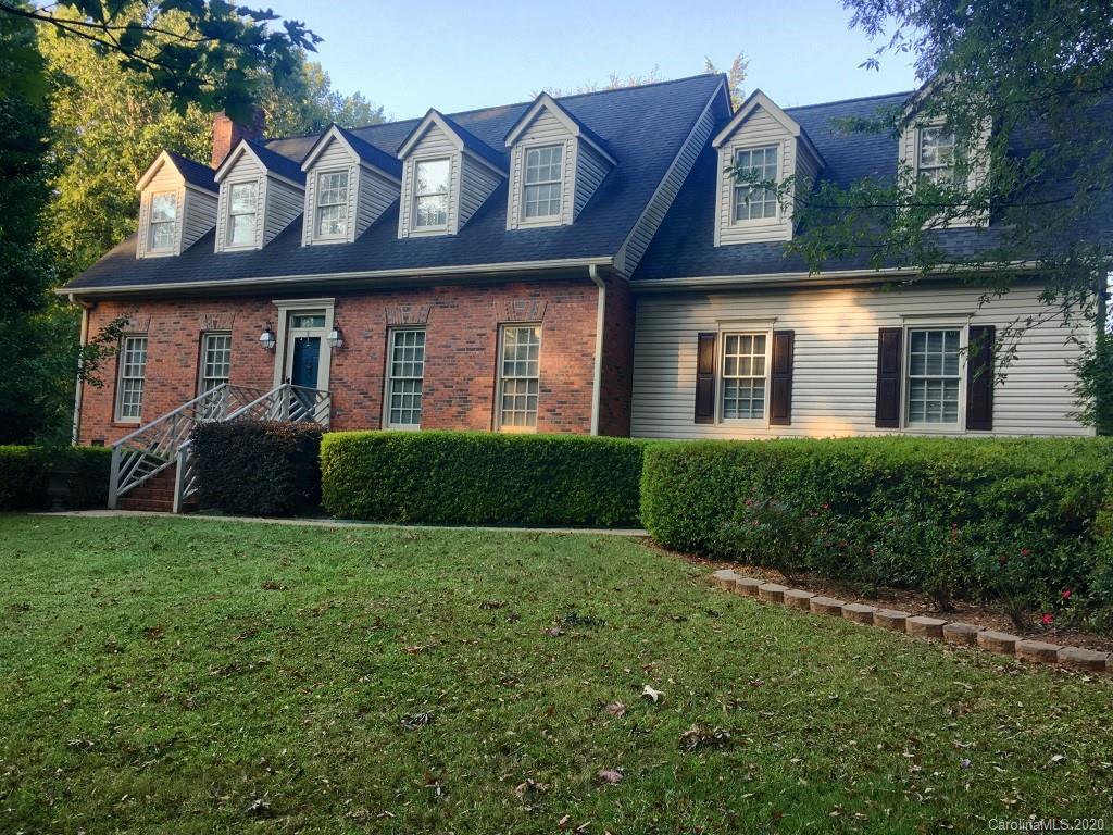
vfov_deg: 48.2
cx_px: 556
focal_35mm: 29
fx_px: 932
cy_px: 418
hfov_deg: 61.7
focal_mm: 4.15
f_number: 2.2
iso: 32
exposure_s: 1/57
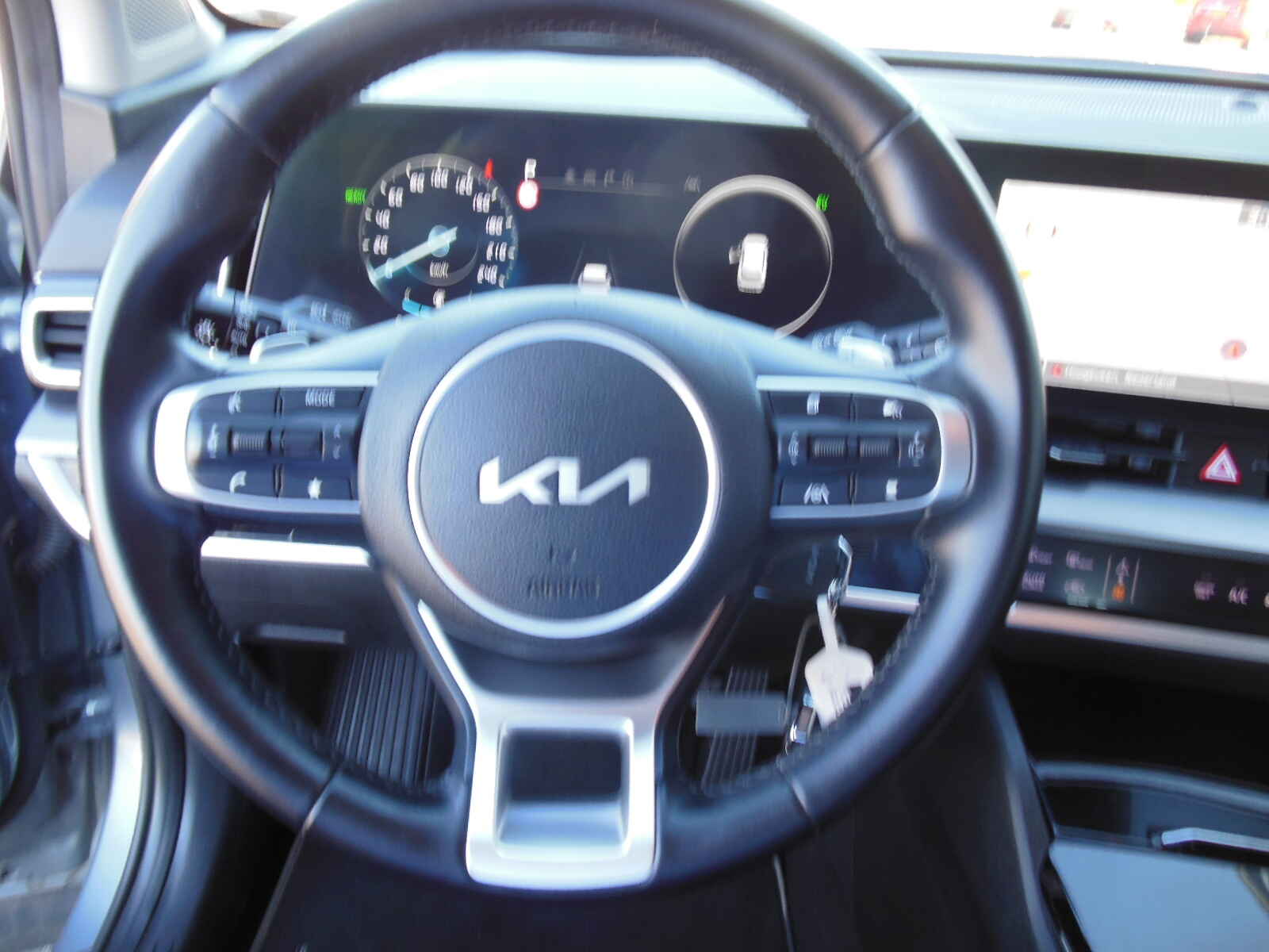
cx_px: 634
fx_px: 916
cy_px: 476
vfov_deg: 54.9
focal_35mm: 25
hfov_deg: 69.4
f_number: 3.2
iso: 160
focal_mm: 4.5
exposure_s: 1/30
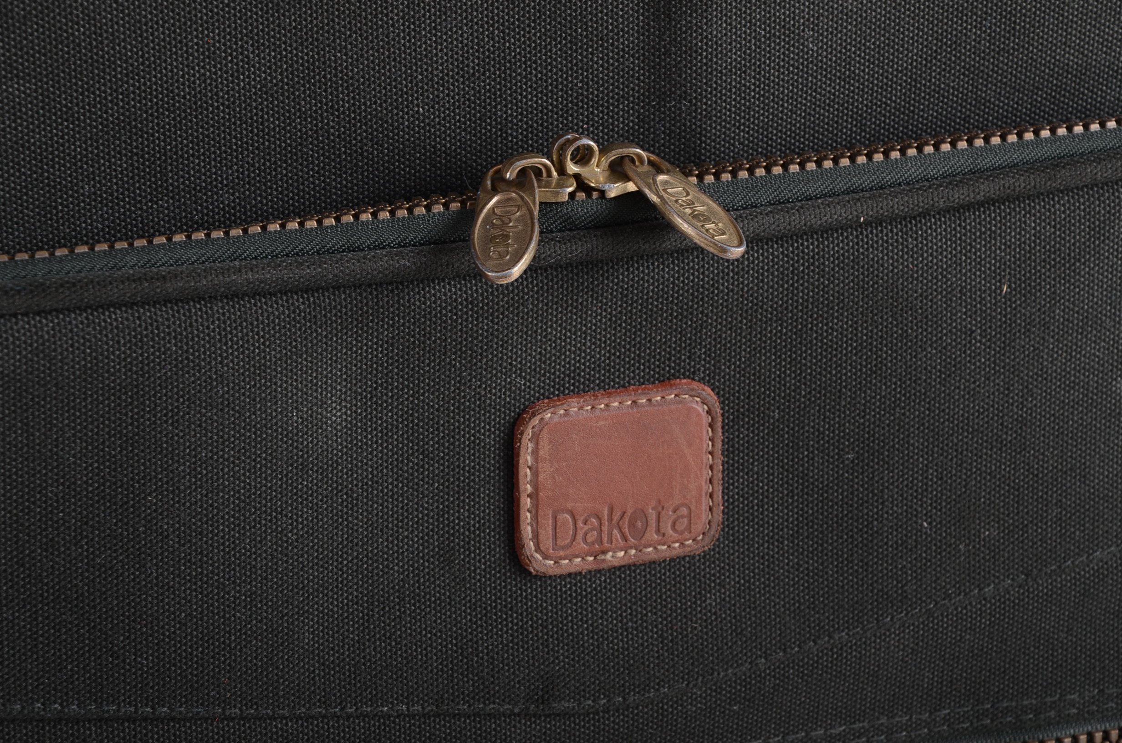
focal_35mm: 147
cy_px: 372
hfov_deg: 14.0
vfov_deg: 9.3
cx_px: 561
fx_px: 4572
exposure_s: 1/200
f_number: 10
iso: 200
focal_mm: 98
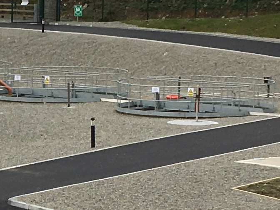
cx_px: -33
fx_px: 1407
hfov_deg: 11.2
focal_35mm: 174
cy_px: 198
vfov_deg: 8.5
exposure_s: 1/565
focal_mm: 4.15
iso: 25
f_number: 2.2
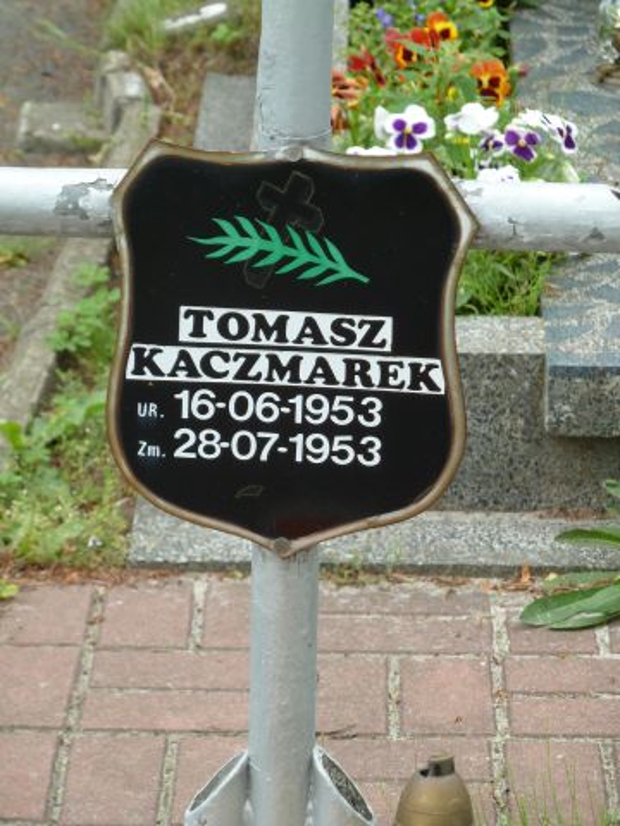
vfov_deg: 12.5
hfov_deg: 9.4
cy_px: 413
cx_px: 310
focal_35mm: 158
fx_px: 3773
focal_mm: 25.9
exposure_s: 1/100
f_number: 4.5
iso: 80
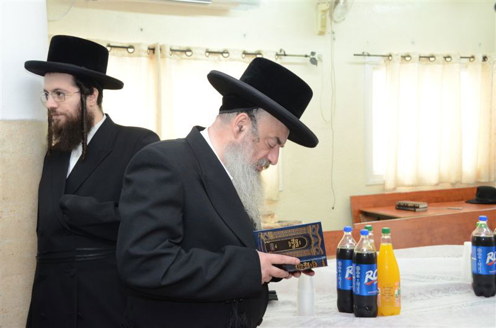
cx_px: 248
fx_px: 660
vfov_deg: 28.0
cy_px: 164
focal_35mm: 48
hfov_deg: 41.2
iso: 1250
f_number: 5.6
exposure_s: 1/60
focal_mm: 32
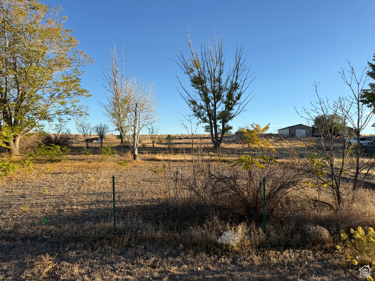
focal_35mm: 24
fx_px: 260
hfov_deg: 71.6
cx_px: 188
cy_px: 140
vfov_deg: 56.8
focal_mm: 6.76
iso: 80
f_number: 1.78
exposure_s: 1/2370
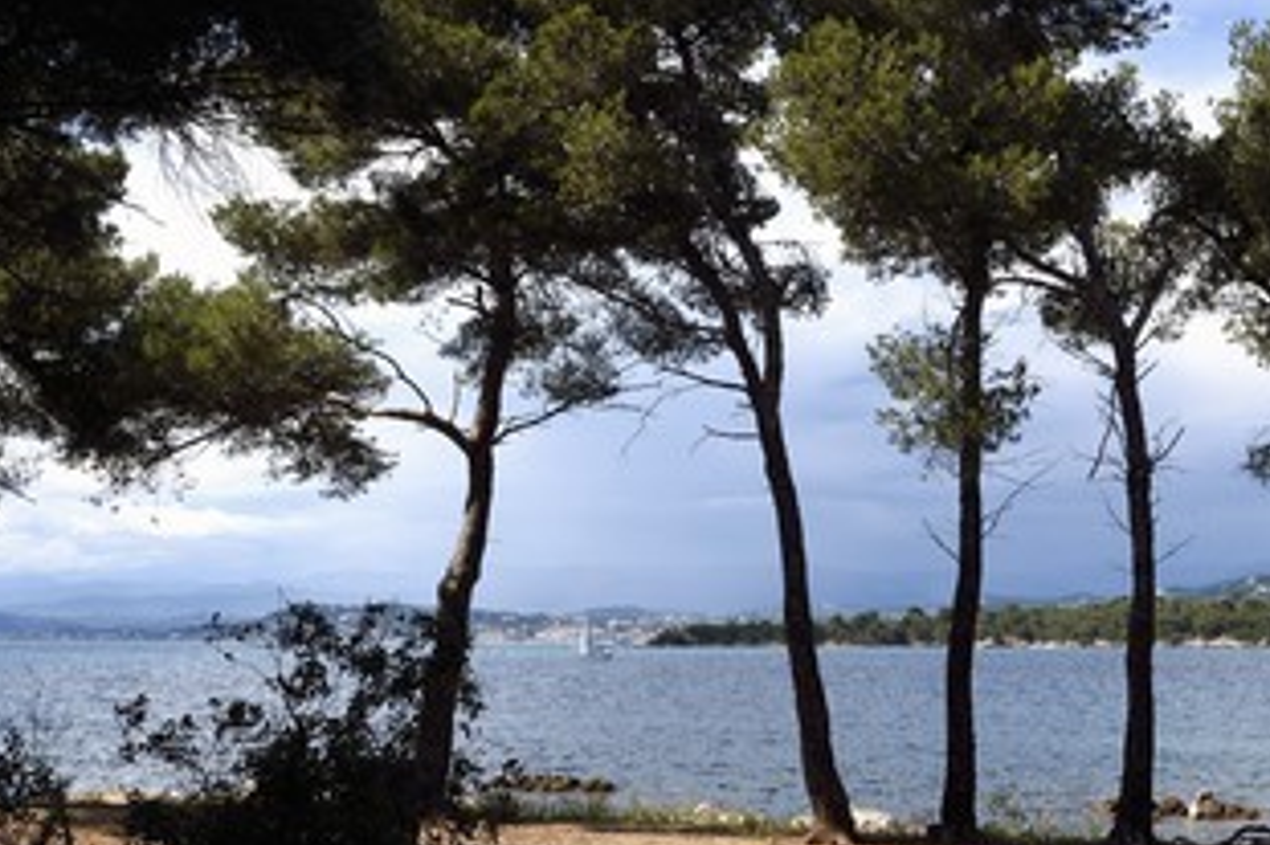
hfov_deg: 46.3
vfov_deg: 31.8
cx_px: 709
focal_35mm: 42
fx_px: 1481
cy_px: 359
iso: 200
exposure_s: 1/400
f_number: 10
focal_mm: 31
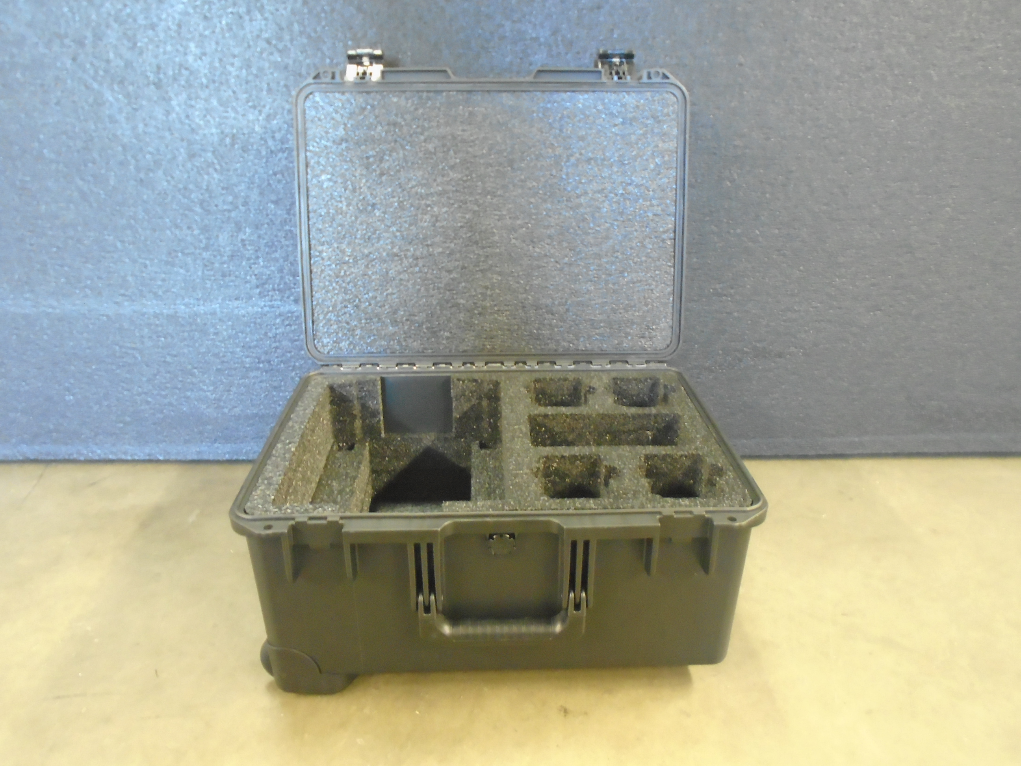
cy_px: 383
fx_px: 767
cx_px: 510
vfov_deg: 53.1
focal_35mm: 26
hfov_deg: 67.3
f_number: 3.2
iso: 640
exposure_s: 1/4
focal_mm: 4.6
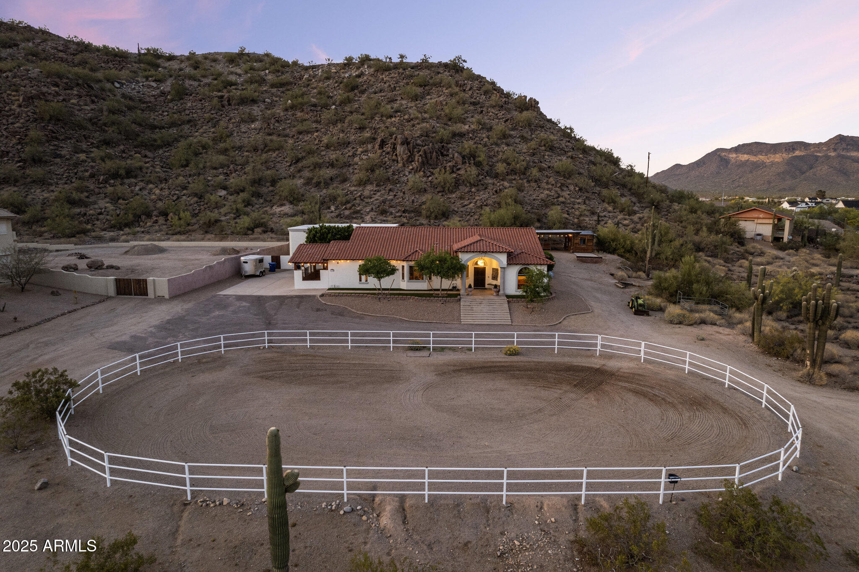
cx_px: 430
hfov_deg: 78.6
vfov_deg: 57.2
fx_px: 525
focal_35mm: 22
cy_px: 286
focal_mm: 8.38
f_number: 2.8
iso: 200
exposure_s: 1/25
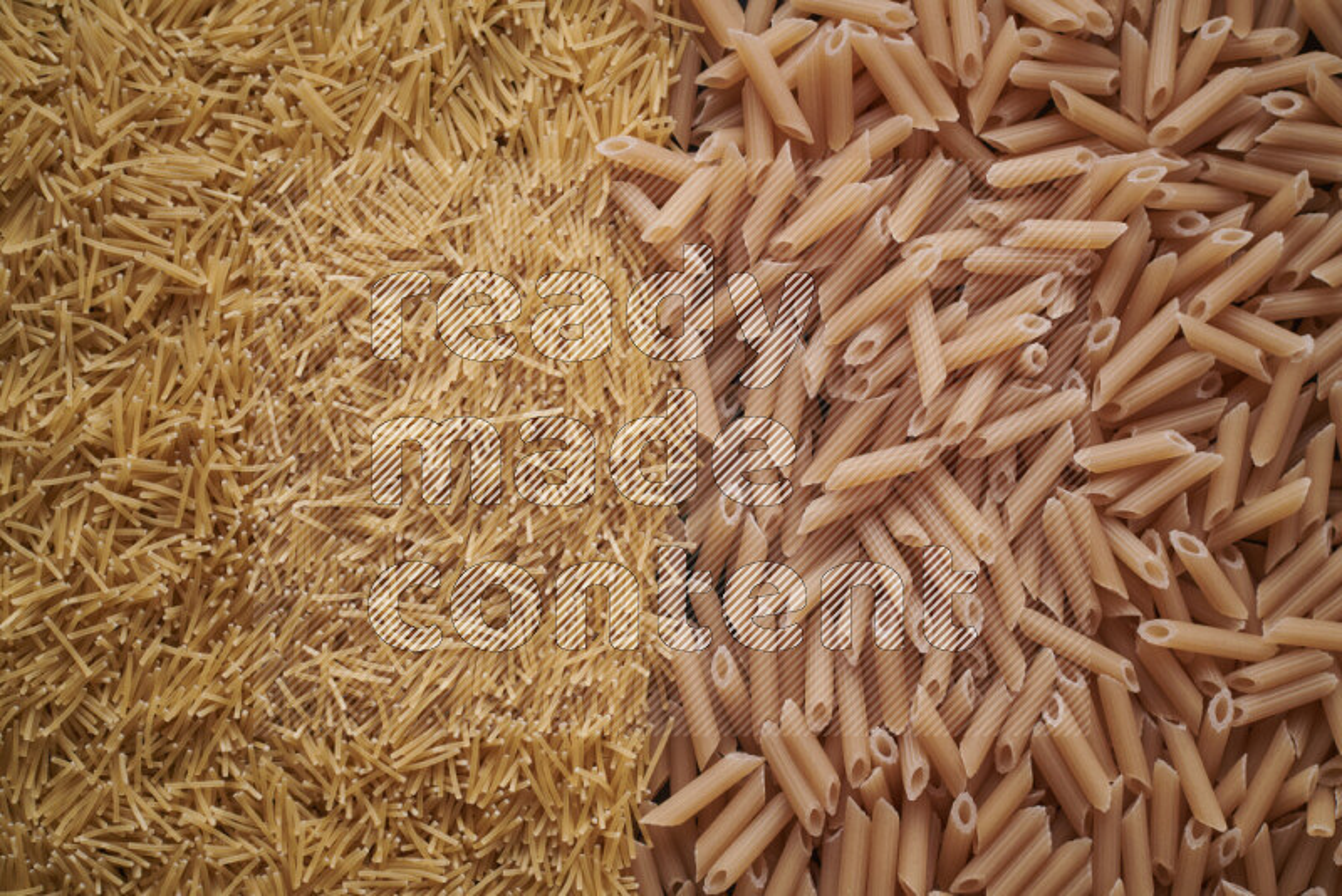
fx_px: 1864
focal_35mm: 50
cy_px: 448
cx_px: 671
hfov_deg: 39.6
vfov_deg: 27.0
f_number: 8
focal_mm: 50
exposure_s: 1/100
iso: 160
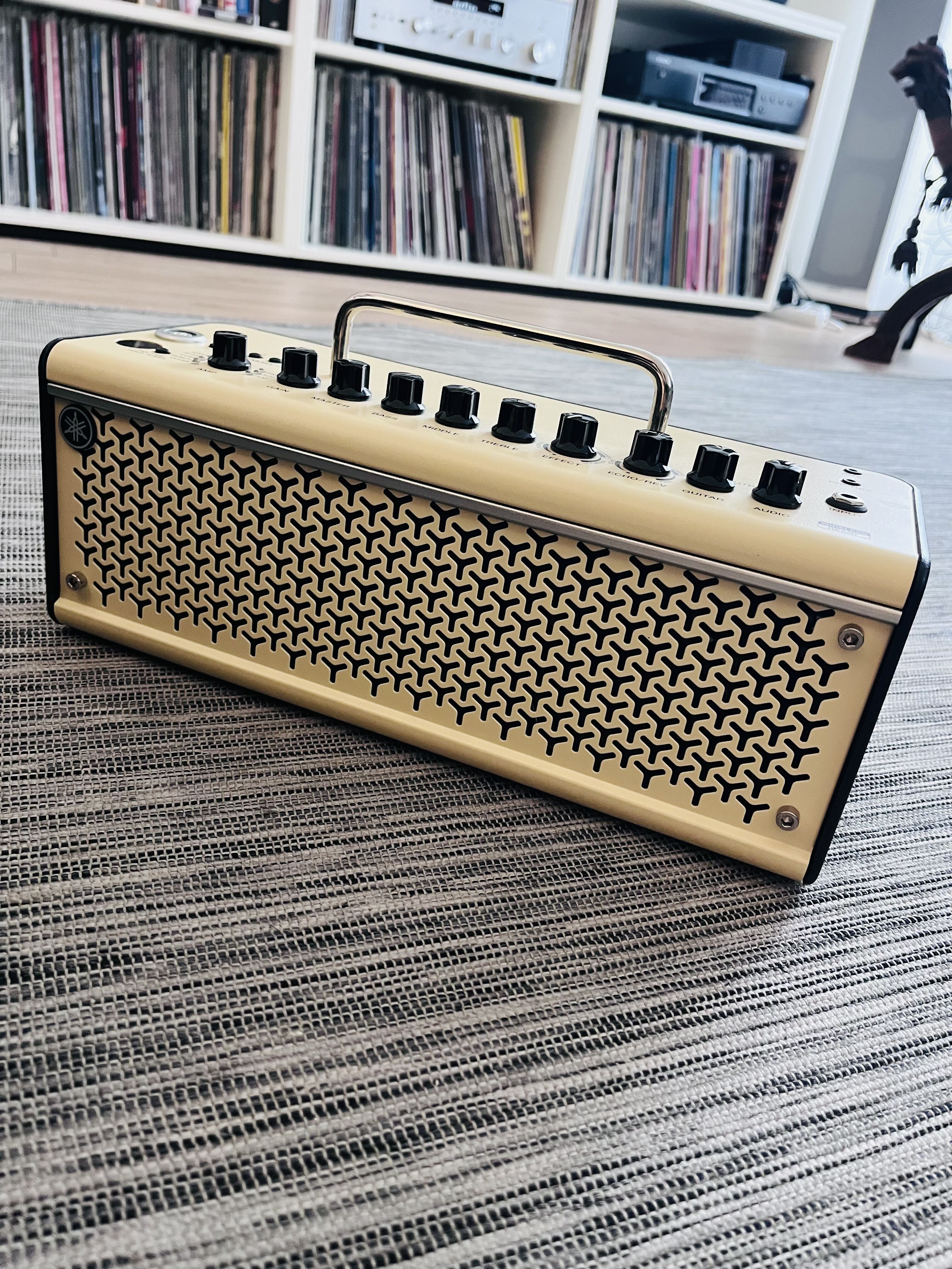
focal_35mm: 26
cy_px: 634
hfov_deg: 53.1
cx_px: 476
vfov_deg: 67.3
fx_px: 953
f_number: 1.6
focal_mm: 5.1
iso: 500
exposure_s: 1/33
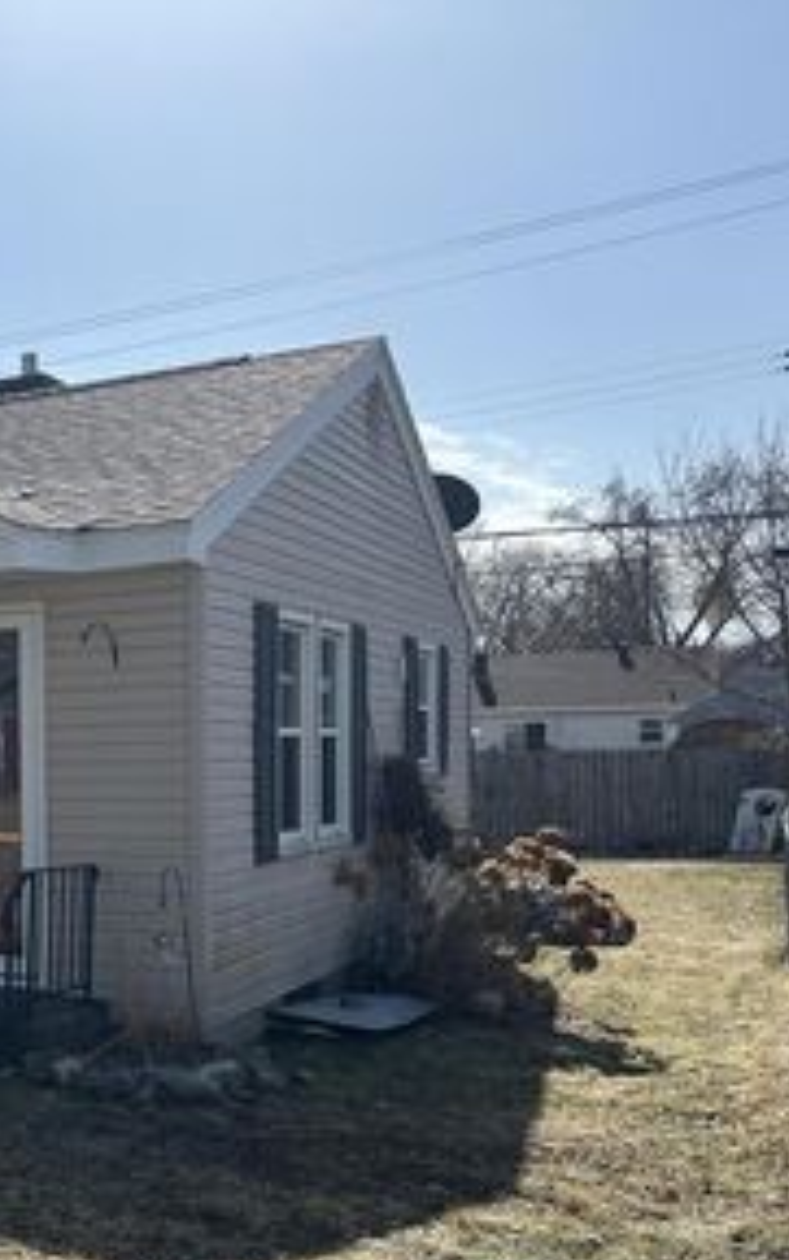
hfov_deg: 25.6
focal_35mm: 44
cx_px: -209
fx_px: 1512
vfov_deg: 44.7
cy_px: 813
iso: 80
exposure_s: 1/4762
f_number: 1.78
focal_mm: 6.86
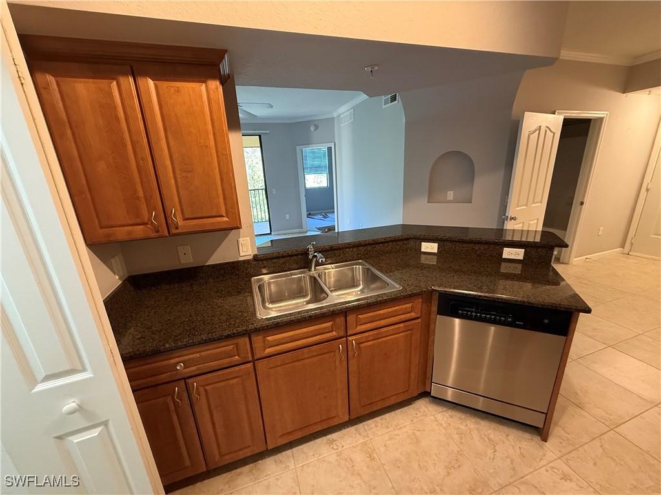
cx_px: 330
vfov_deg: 85.7
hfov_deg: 102.1
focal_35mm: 14
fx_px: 267
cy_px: 248
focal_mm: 2.22
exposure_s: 1/60
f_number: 2.2
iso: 640
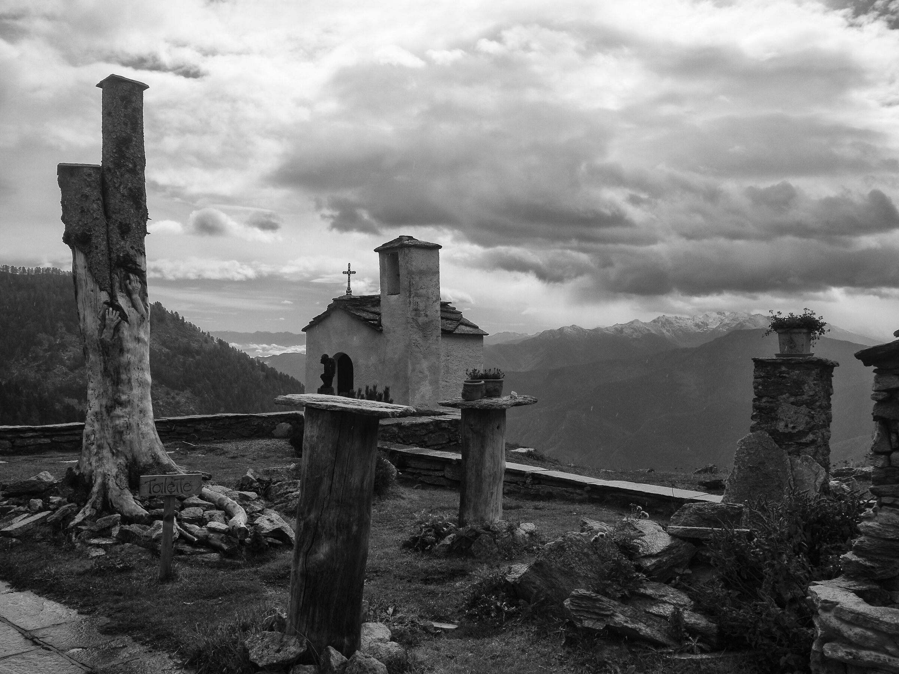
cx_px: 450
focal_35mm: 30
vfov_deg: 46.8
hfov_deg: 60.0
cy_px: 337
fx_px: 779
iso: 80
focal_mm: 6.5
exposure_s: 1/640
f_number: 5
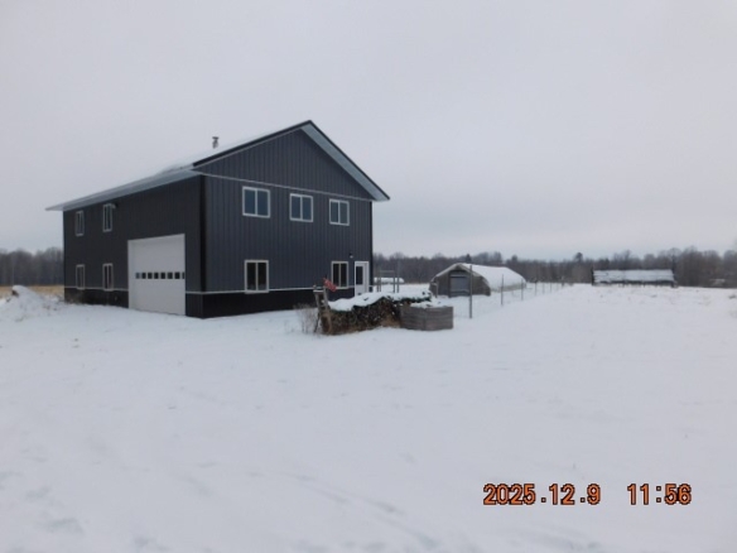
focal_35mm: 23
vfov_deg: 58.9
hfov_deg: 73.9
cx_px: 368
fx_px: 490
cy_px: 276
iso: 125
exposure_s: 1/1250
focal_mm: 4
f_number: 3
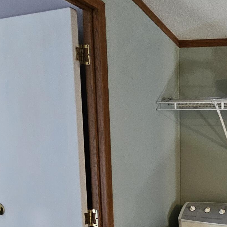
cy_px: 226
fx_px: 312
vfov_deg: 36.1
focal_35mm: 42
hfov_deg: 33.1
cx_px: 269
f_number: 2.2
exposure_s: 1/30
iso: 400
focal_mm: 2.2
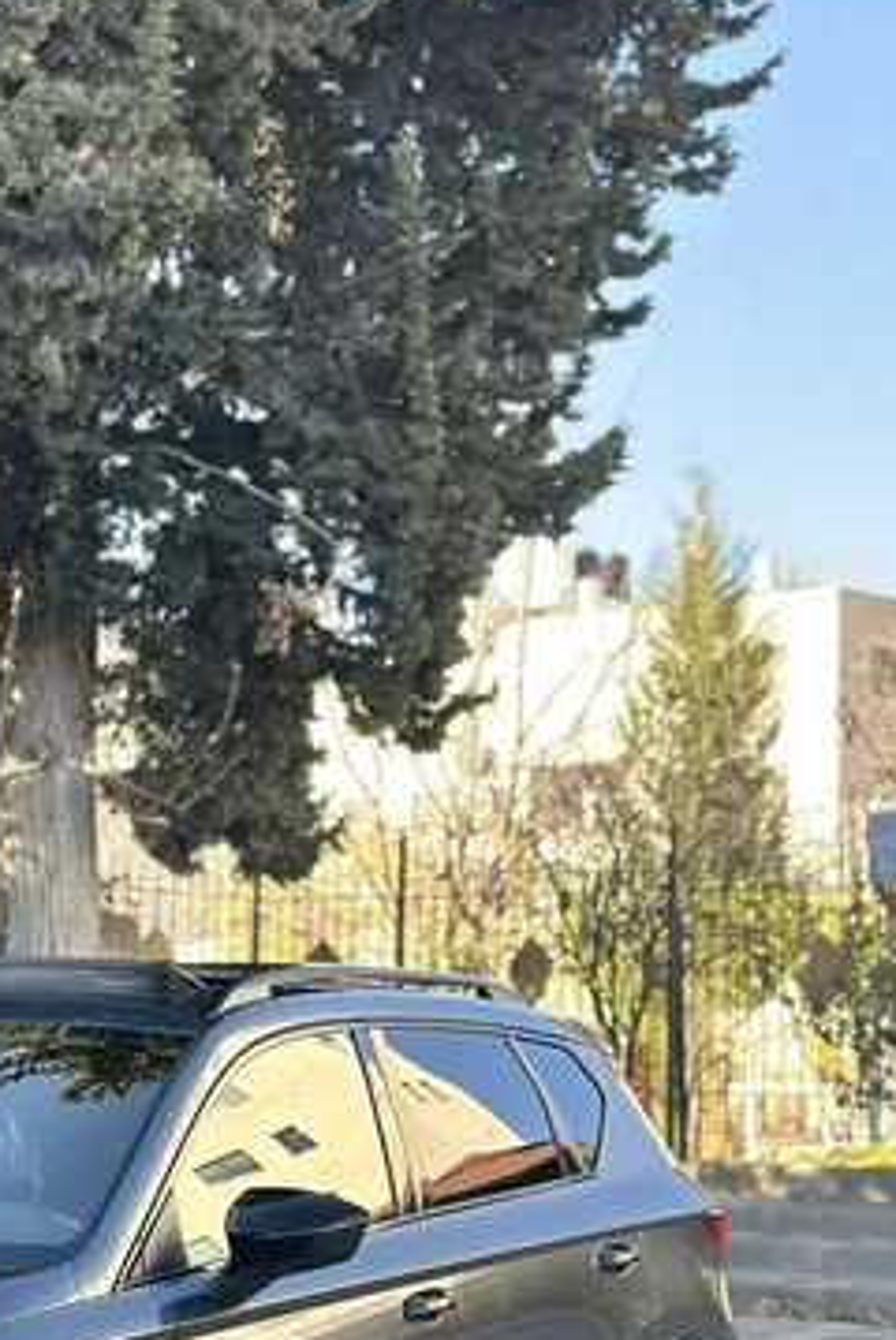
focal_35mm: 100
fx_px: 3726
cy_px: 754
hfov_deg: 13.5
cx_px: -52
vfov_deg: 20.4
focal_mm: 6.86
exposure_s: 1/484
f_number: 1.78
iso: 80
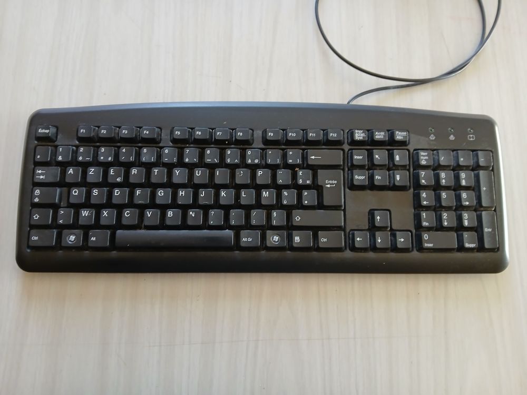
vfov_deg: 53.1
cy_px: 198
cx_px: 264
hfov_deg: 67.3
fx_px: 396
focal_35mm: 26
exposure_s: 1/33.3
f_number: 1.8
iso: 250
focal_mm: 3.98
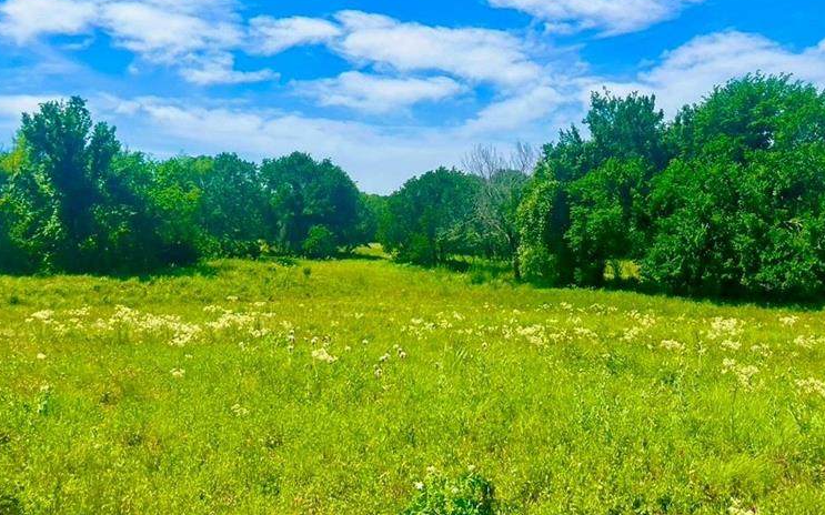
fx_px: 854
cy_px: 196
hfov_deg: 51.5
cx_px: 454
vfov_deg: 33.4
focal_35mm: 38
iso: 50
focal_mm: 5.1
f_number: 1.6
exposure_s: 1/4310
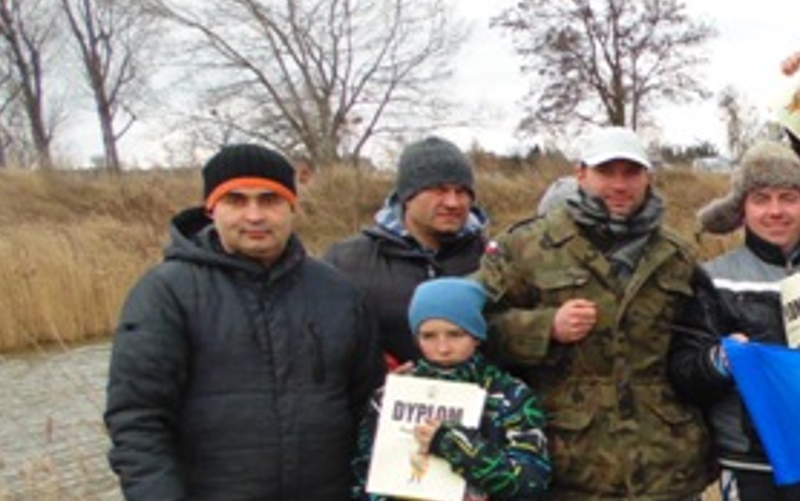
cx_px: 1131
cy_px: 461
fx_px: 1461
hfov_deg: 25.0
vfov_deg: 19.1
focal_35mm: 67
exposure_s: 1/200
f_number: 3.1
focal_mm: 4
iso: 80
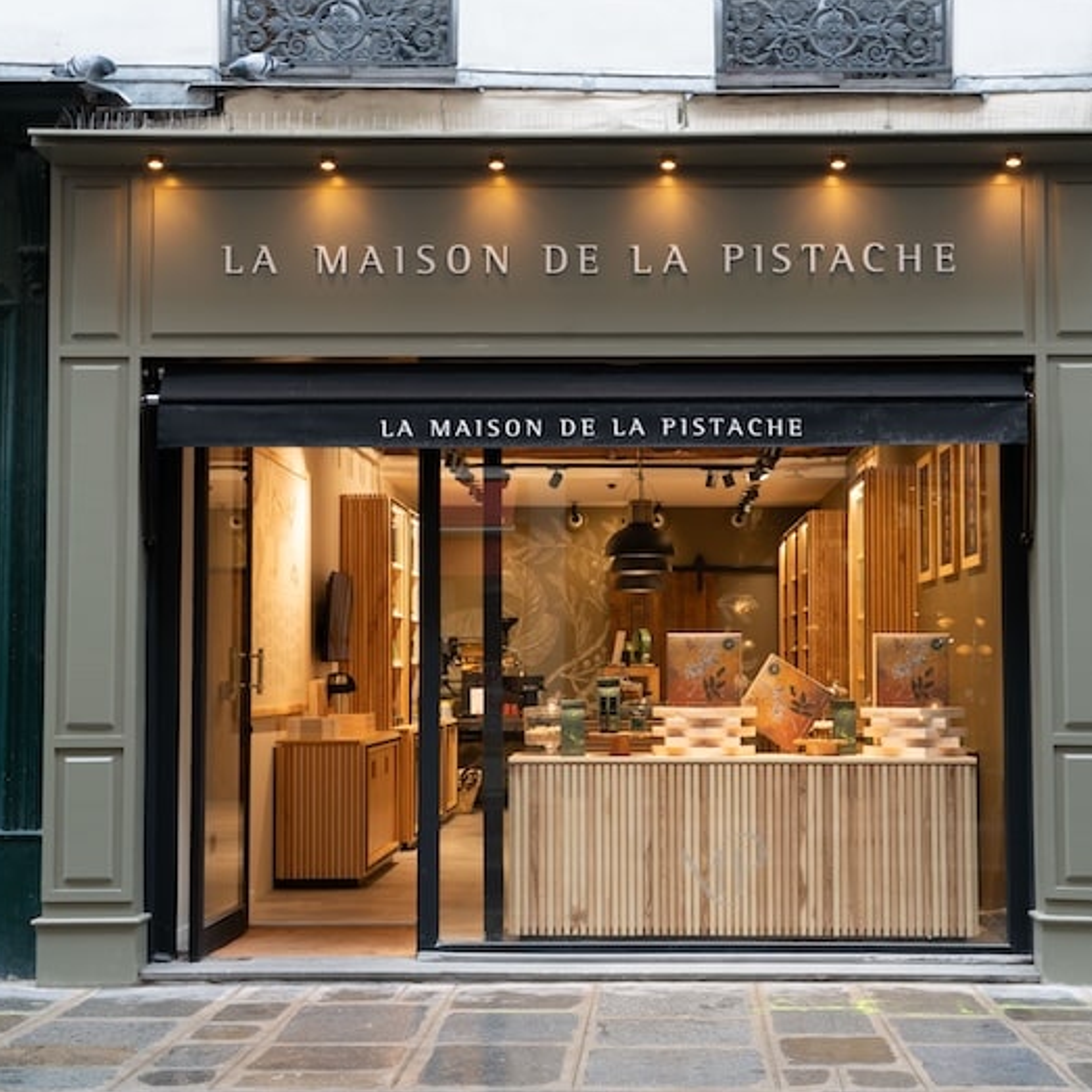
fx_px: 1856
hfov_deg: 32.8
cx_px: 606
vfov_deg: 32.8
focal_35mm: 52
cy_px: 537
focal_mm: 40
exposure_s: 1/13
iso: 200
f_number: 9
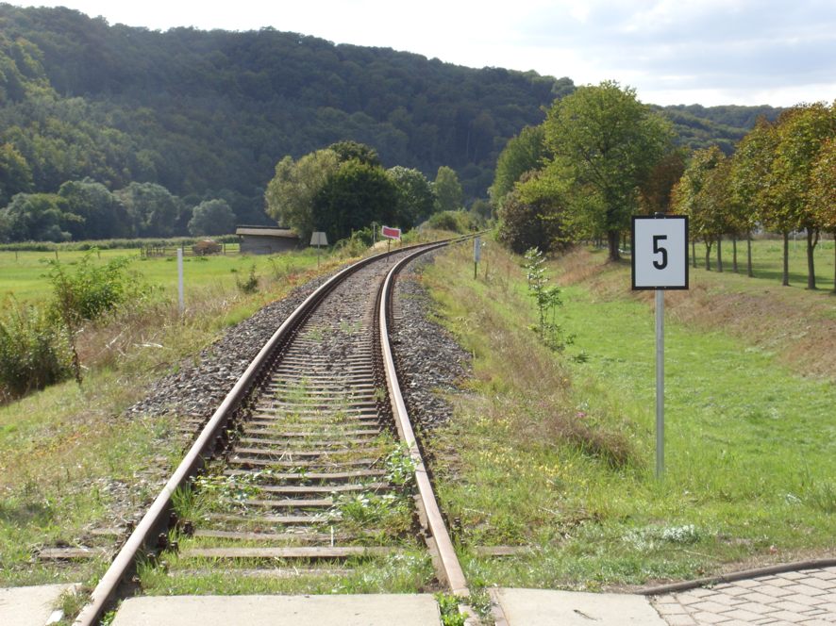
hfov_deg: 23.6
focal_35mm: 83
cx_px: 418
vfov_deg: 17.8
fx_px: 2004
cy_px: 313
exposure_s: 1/218
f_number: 5.8
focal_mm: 13.8
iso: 50
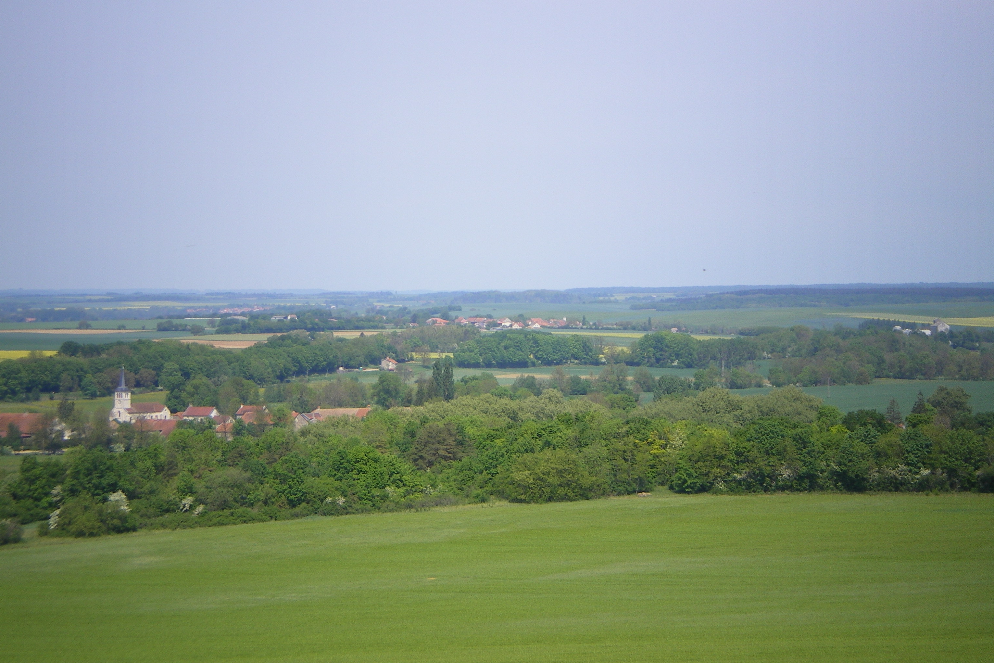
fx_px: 3286
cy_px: 306
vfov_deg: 11.5
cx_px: 497
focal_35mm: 119
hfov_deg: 17.2
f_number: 8.5
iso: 64
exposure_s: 1/100
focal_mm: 18.9
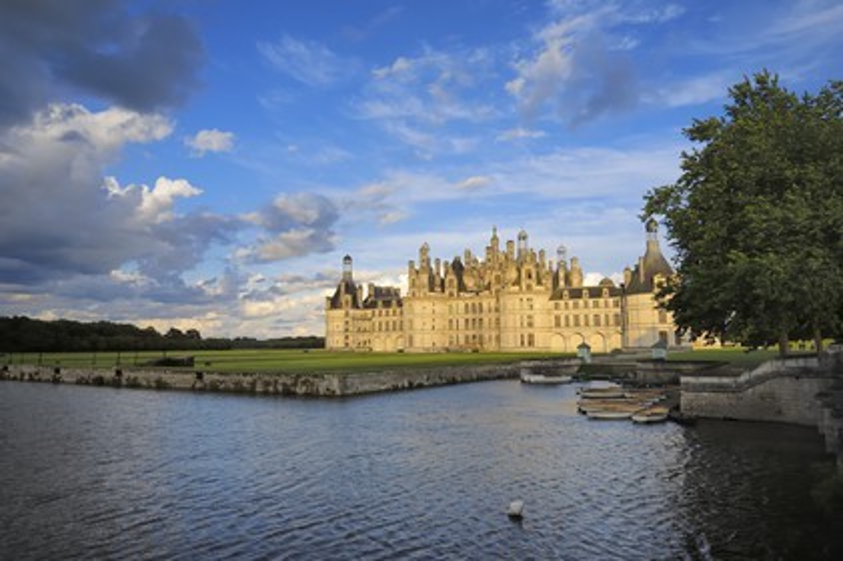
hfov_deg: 77.4
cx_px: 422
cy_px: 280
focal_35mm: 22
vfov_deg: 56.1
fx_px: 526
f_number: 11
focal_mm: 15
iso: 100
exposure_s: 1/125
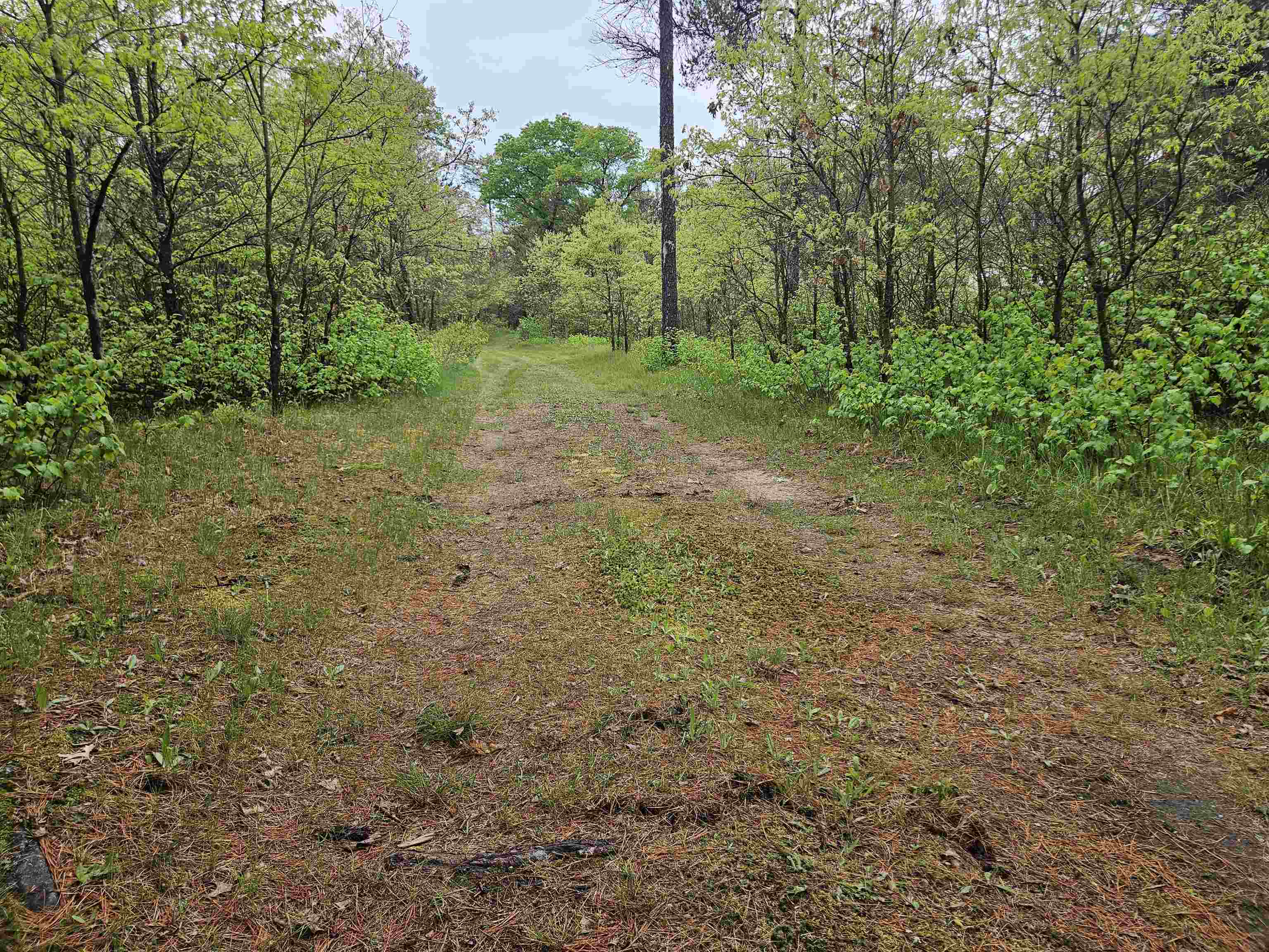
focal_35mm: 23
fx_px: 843
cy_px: 476
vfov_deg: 58.9
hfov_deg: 73.9
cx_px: 634
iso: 25
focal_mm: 5.4
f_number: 1.8
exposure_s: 1/133
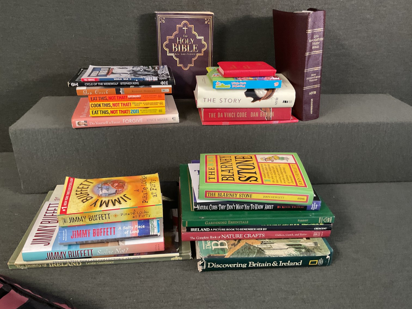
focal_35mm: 29
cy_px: 154
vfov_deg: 48.2
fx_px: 345
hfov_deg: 61.7
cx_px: 206
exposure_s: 1/40
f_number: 1.8
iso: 250
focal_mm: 3
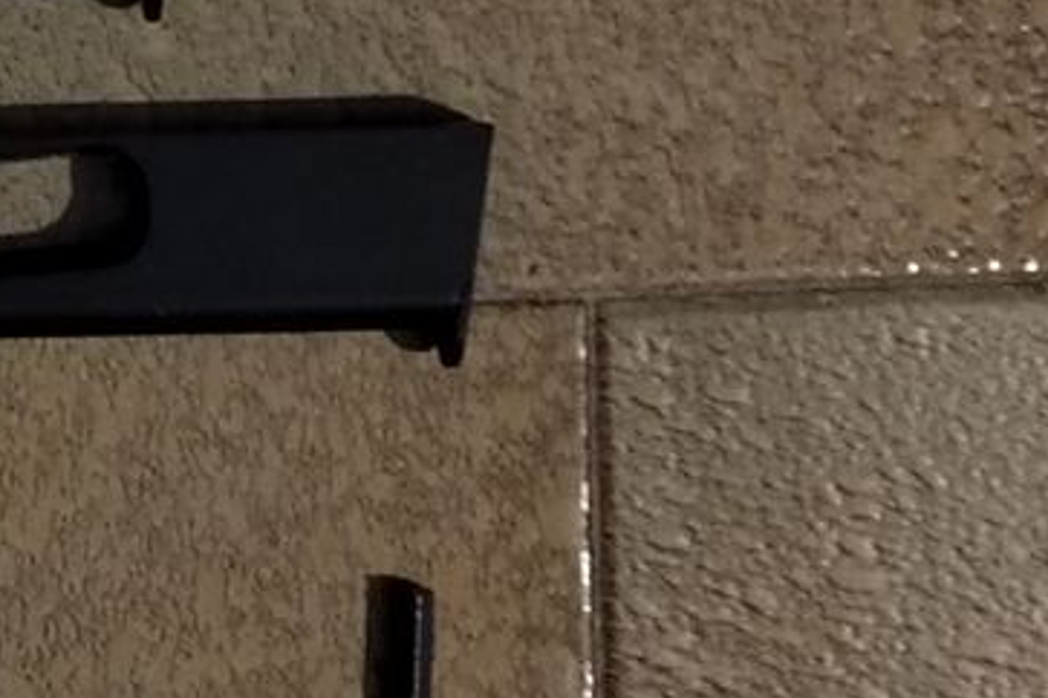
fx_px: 3668
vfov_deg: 10.8
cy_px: -12
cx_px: -344
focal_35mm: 126
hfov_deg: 15.4
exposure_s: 1/25
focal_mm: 5.52
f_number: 1.9
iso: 5520
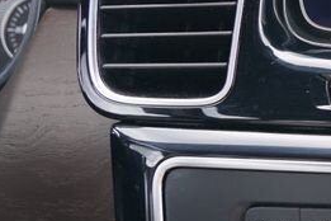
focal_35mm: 94
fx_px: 864
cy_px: -18
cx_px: 563
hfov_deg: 18.1
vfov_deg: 14.2
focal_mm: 24
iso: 320
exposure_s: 1/60
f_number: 4
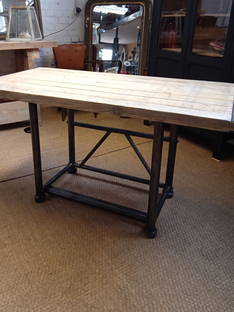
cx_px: 97
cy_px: 126
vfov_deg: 56.4
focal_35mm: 32
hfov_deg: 44.0
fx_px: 288
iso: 385
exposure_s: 1/33.3
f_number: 2.2
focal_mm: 3.46
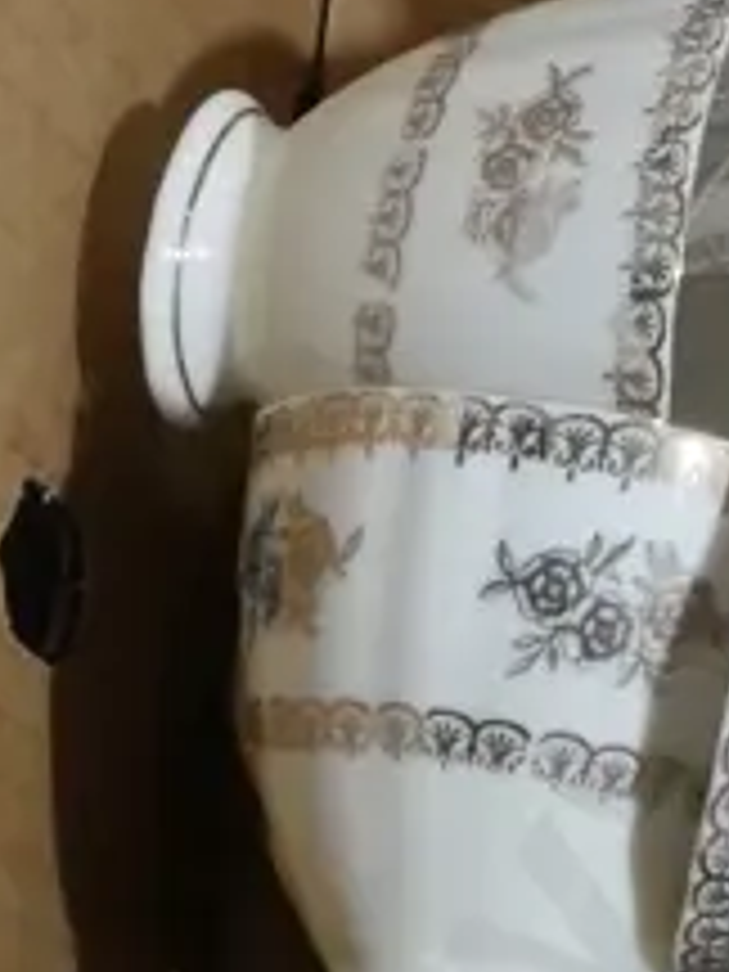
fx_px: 3735
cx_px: 1627
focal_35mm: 133
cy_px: -468
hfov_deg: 10.0
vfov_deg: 13.9
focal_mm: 14
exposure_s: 1/60
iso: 2500
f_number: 9
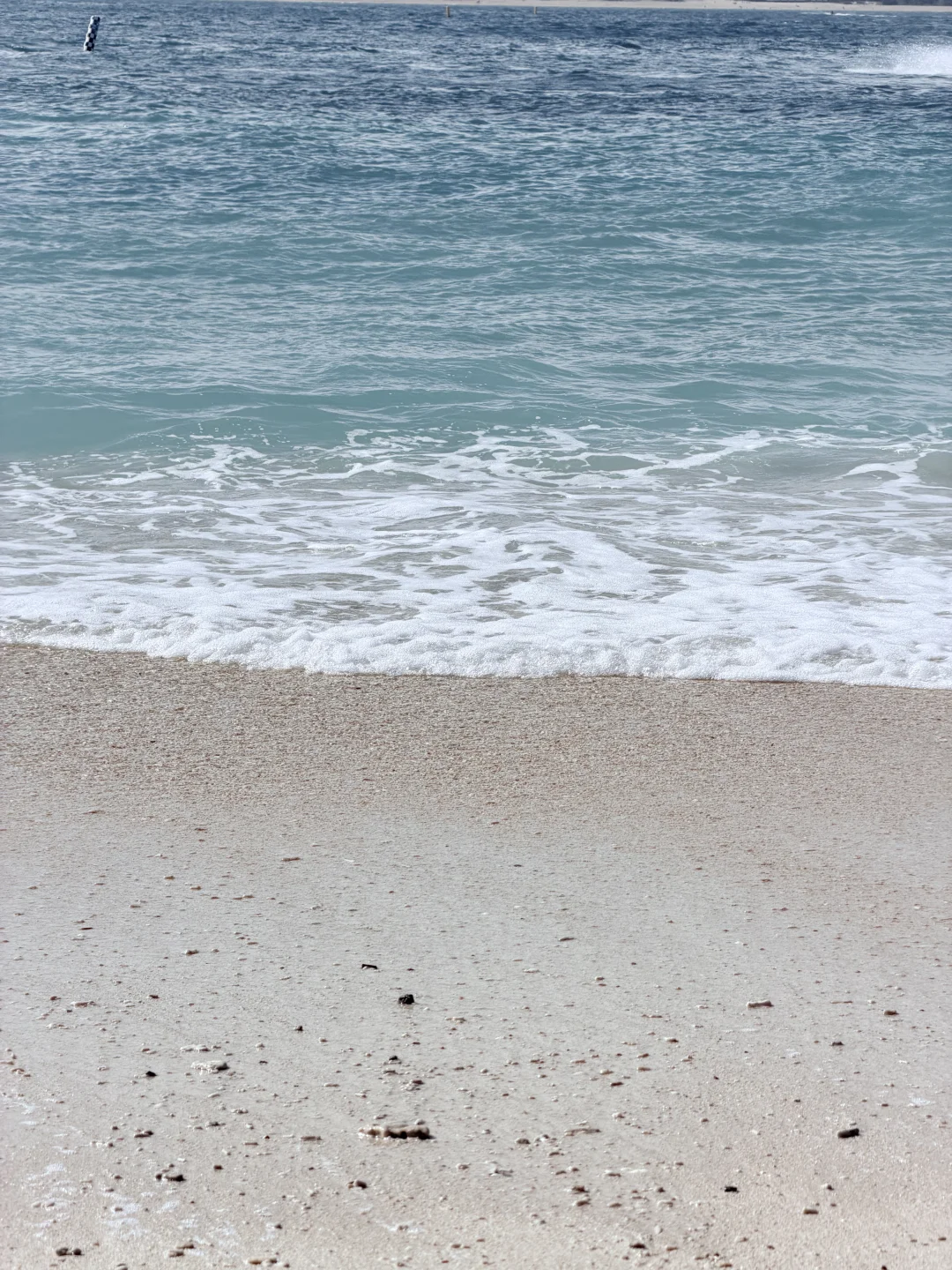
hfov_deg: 14.8
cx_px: 476
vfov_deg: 19.6
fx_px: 3667
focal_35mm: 100
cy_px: 635
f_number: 2.8
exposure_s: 1/1534
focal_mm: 16.89
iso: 20
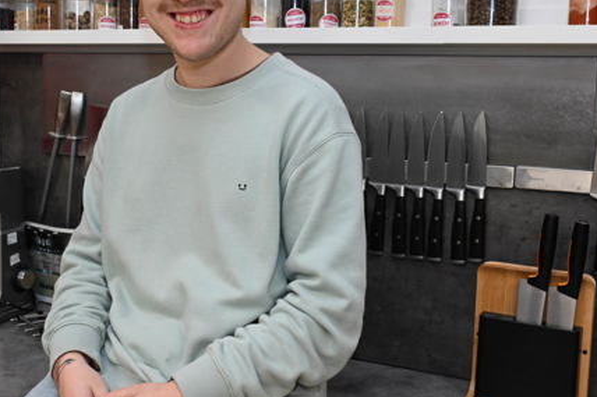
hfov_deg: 38.9
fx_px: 842
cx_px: 245
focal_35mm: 51
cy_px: 176
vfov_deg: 26.5
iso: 2500
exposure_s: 1/200
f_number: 5.6
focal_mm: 31.5
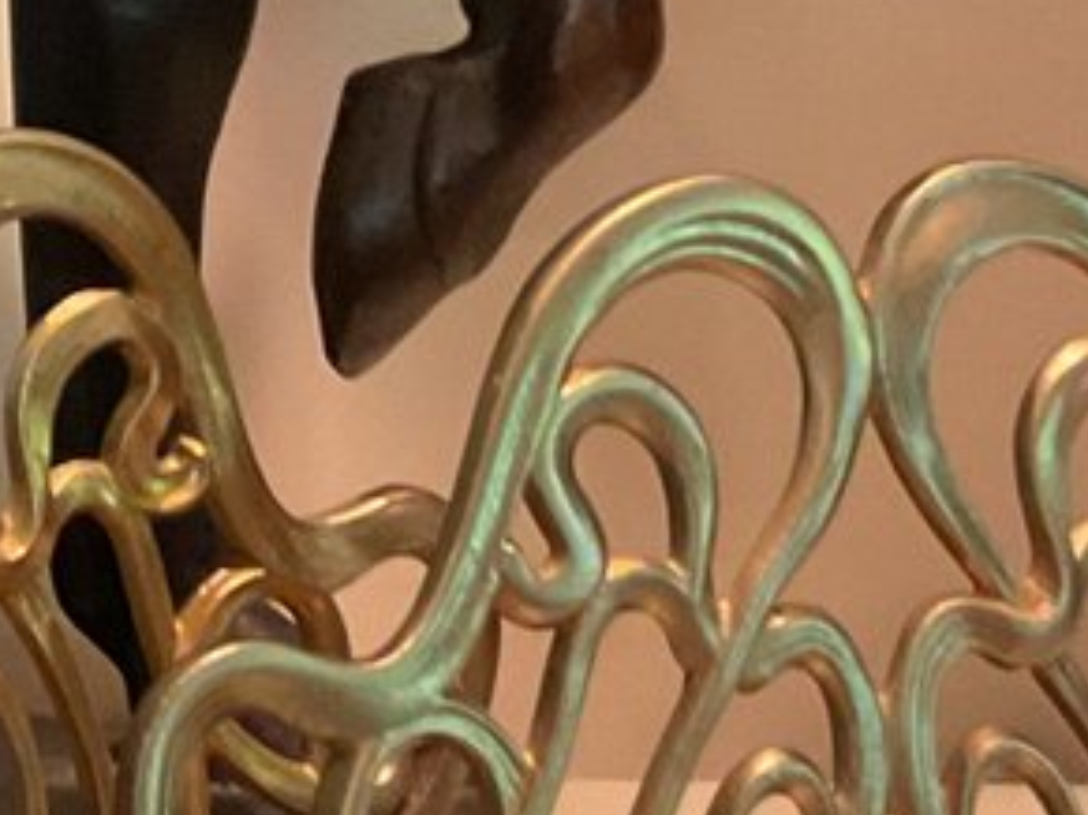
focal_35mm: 151
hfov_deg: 12.6
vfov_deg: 9.6
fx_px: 4744
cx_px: -417
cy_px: -271
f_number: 1.8
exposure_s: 1/30
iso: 320
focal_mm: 3
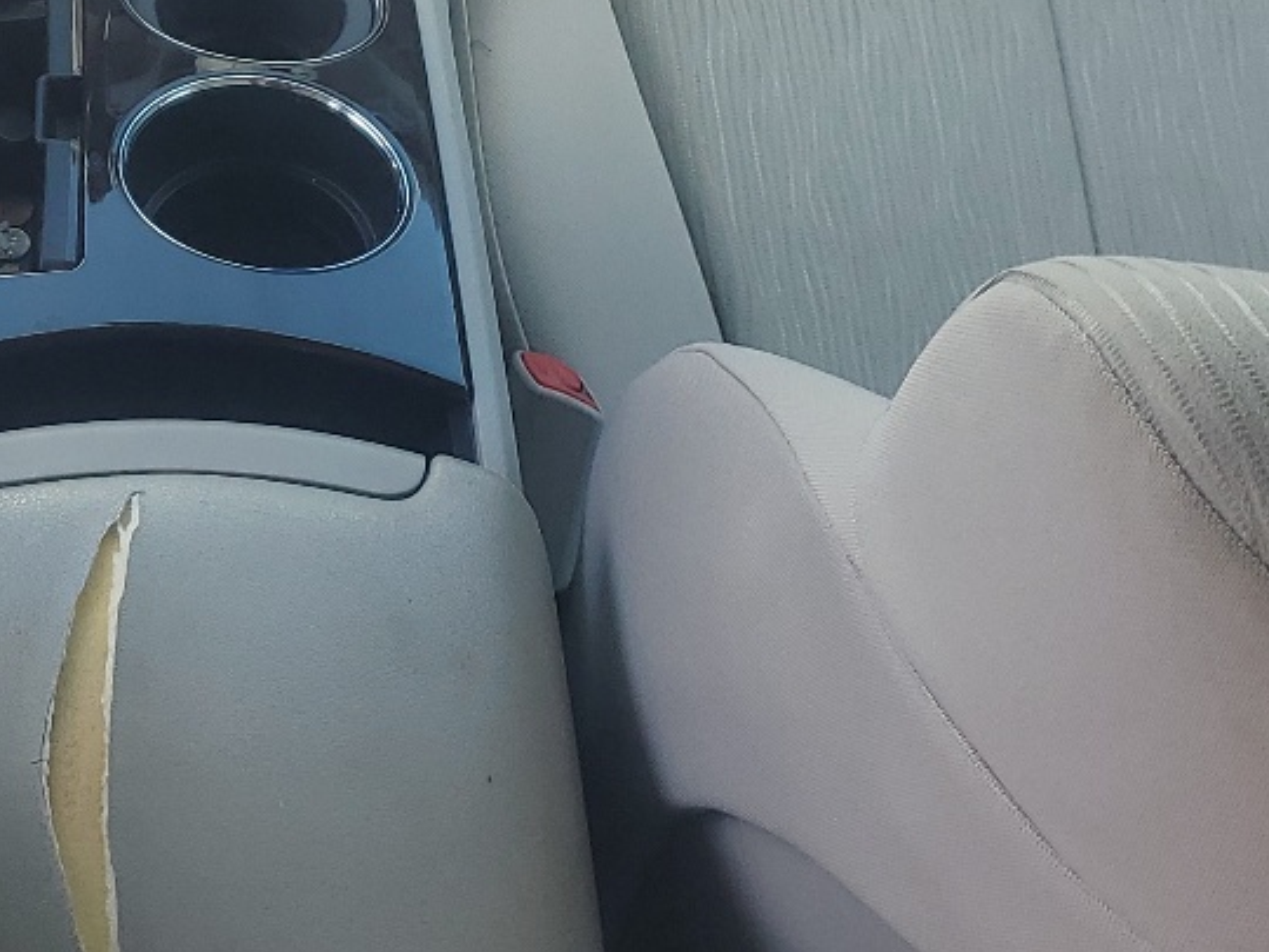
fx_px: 2823
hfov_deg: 24.2
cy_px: -155
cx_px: 9
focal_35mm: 77
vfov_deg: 18.3
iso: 50
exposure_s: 1/556
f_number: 1.5
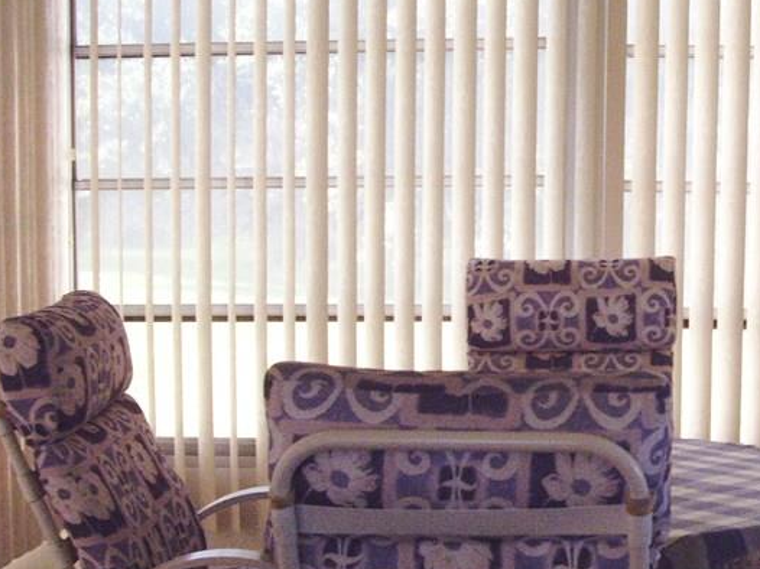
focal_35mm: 74
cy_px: 329
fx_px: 1624
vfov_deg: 19.9
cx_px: 653
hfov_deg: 25.7
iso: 200
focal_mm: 7.9
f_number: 2.8
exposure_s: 1/80
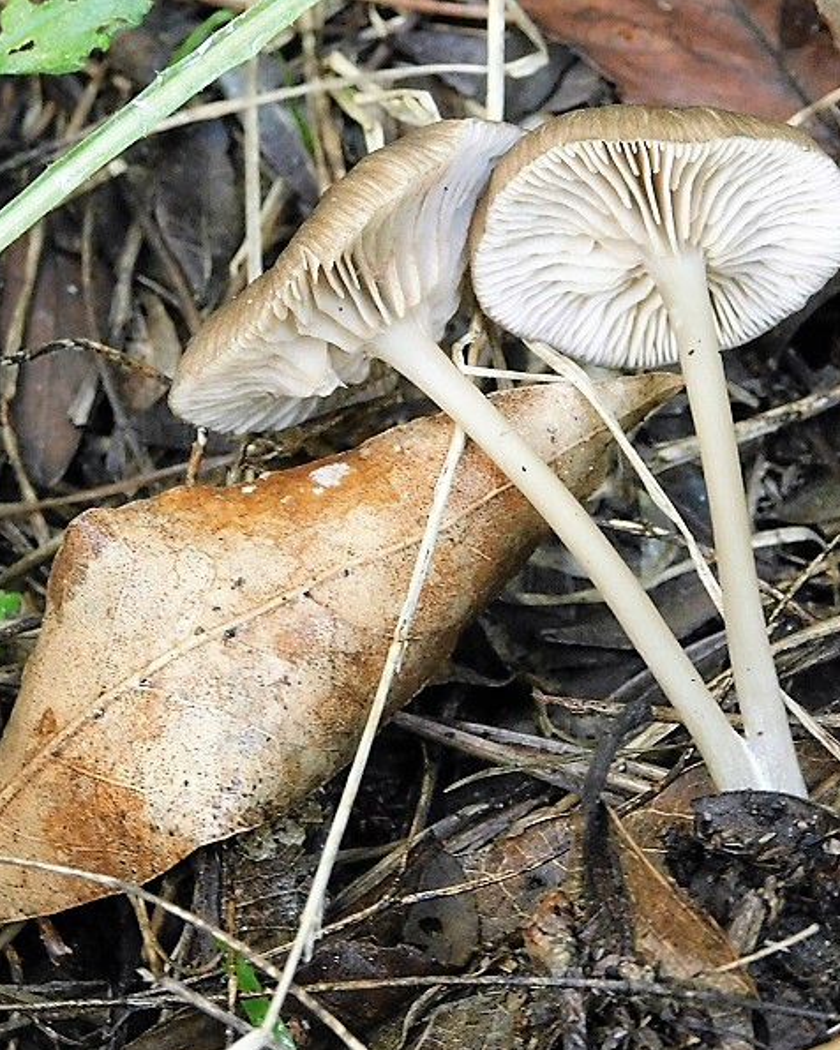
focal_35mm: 130
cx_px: 561
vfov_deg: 14.8
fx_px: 4040
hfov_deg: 11.9
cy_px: 528
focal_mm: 17.6
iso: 800
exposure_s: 1/25
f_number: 4.6
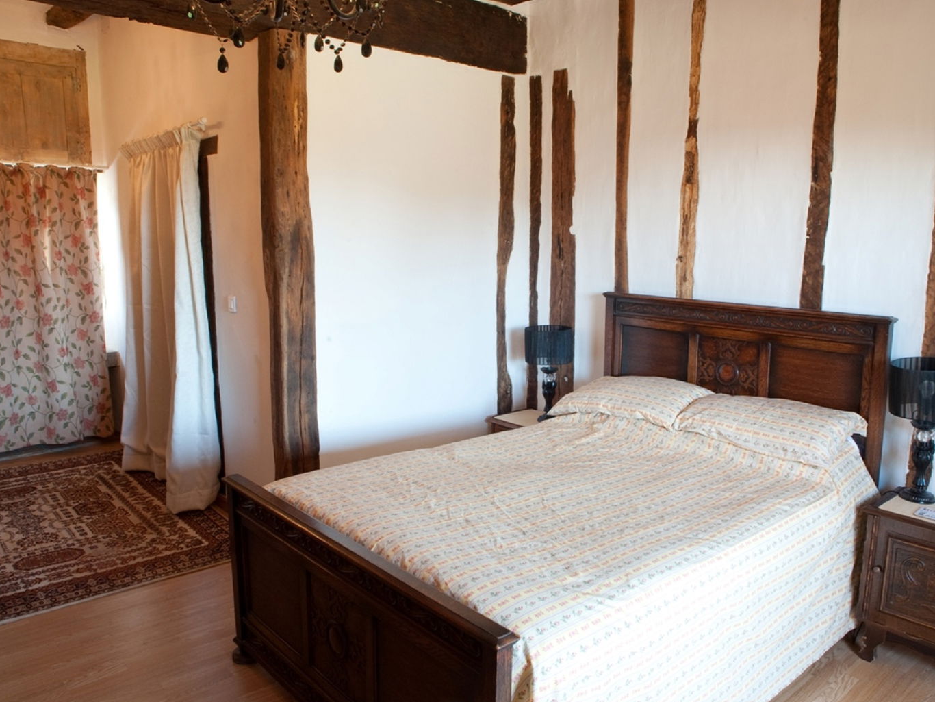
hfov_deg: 65.3
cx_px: 498
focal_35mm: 27
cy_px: 342
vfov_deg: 51.4
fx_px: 729
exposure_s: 1/2.5
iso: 640
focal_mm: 24
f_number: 16
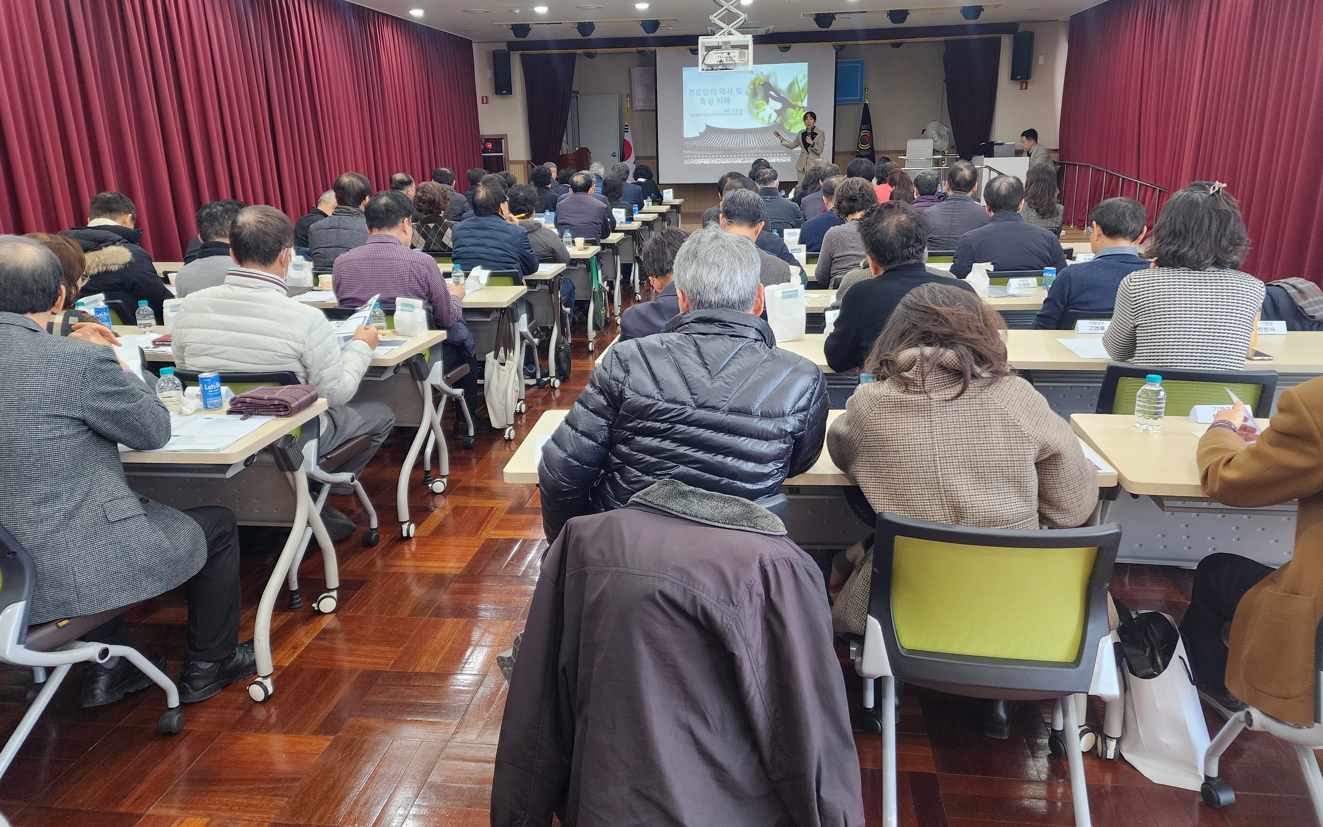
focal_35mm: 25
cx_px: 670
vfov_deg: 49.2
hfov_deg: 72.5
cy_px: 363
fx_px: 901
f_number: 1.8
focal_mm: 6.4
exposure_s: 1/120
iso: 320
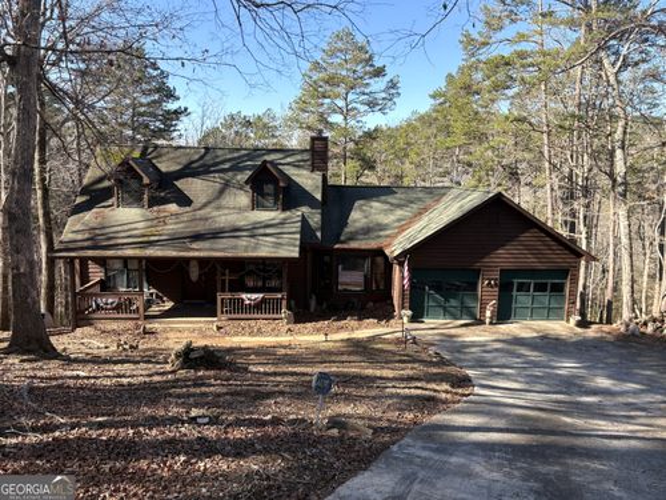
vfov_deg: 53.1
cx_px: 333
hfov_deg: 67.3
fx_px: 500
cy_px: 250
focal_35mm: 26
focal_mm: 5.96
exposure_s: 1/973
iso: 50
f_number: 1.6
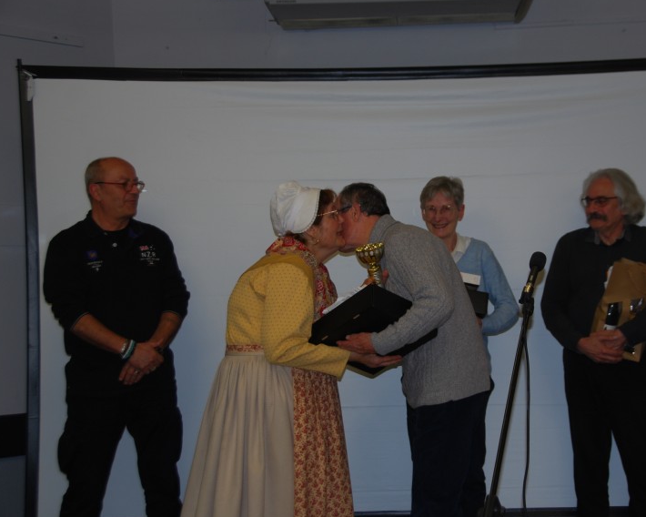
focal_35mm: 64
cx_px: 396
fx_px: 1224
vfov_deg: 23.8
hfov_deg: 29.5
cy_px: 262
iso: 200
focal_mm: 36
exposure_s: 1/60
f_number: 4.5
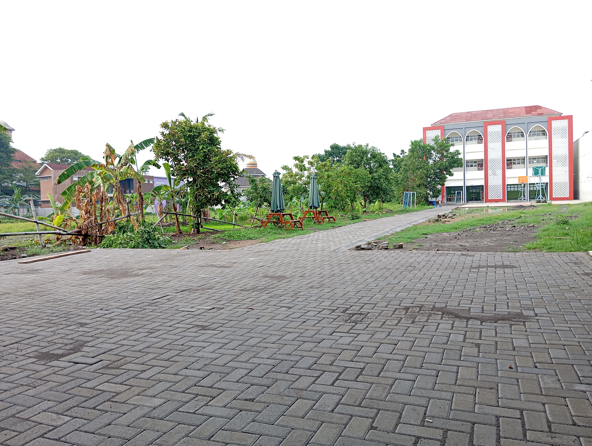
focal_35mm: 28
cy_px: 223
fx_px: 480
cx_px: 296
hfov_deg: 63.4
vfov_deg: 49.9
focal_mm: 4.22
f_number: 1.8
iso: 109
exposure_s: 1/157
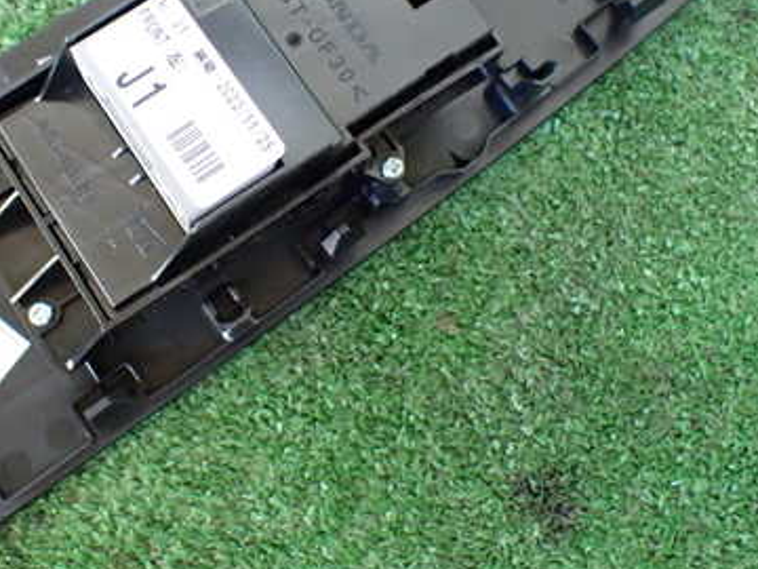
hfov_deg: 37.8
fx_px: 1095
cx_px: 259
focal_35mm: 50
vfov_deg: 28.8
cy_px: 162
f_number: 2.3
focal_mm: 5.4
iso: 800
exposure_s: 1/80
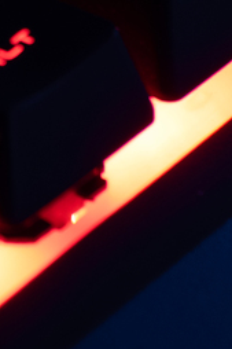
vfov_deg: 3.6
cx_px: -170
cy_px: -121
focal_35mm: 568
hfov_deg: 2.4
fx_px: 5498
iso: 100
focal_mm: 80
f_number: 4
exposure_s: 10
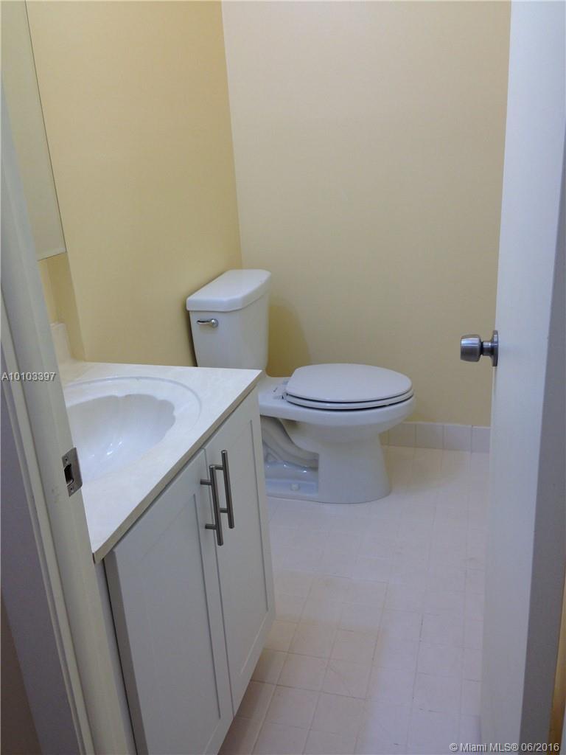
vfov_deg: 55.4
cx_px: 283
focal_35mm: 33
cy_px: 378
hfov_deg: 42.9
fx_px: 719
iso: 50
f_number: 2.4
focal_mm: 4.12
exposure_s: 1/40
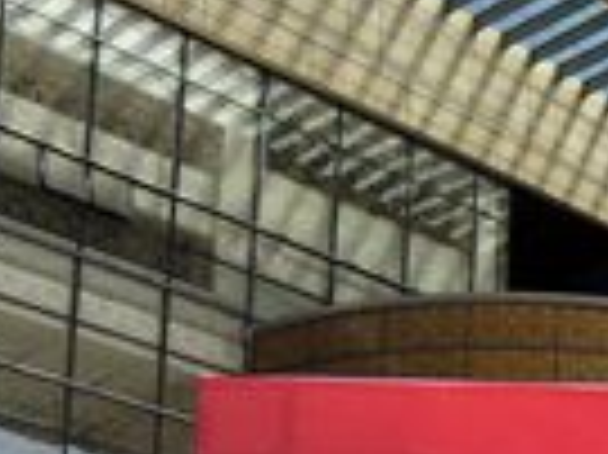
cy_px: 811
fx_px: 1562
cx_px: 806
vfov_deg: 14.6
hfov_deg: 20.1
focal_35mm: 89
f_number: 1.7
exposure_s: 1/1046
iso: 41
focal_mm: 4.1
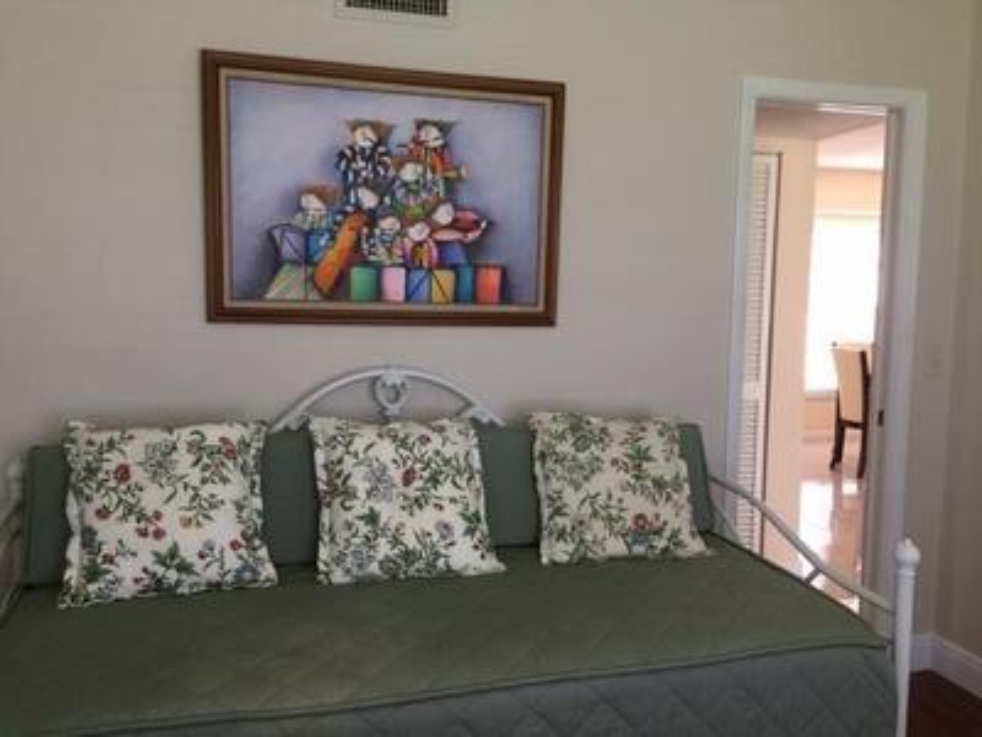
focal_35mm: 29
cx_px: 491
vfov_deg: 48.2
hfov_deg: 61.7
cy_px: 368
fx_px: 823
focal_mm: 4.15
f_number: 2.2
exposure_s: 1/15
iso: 40
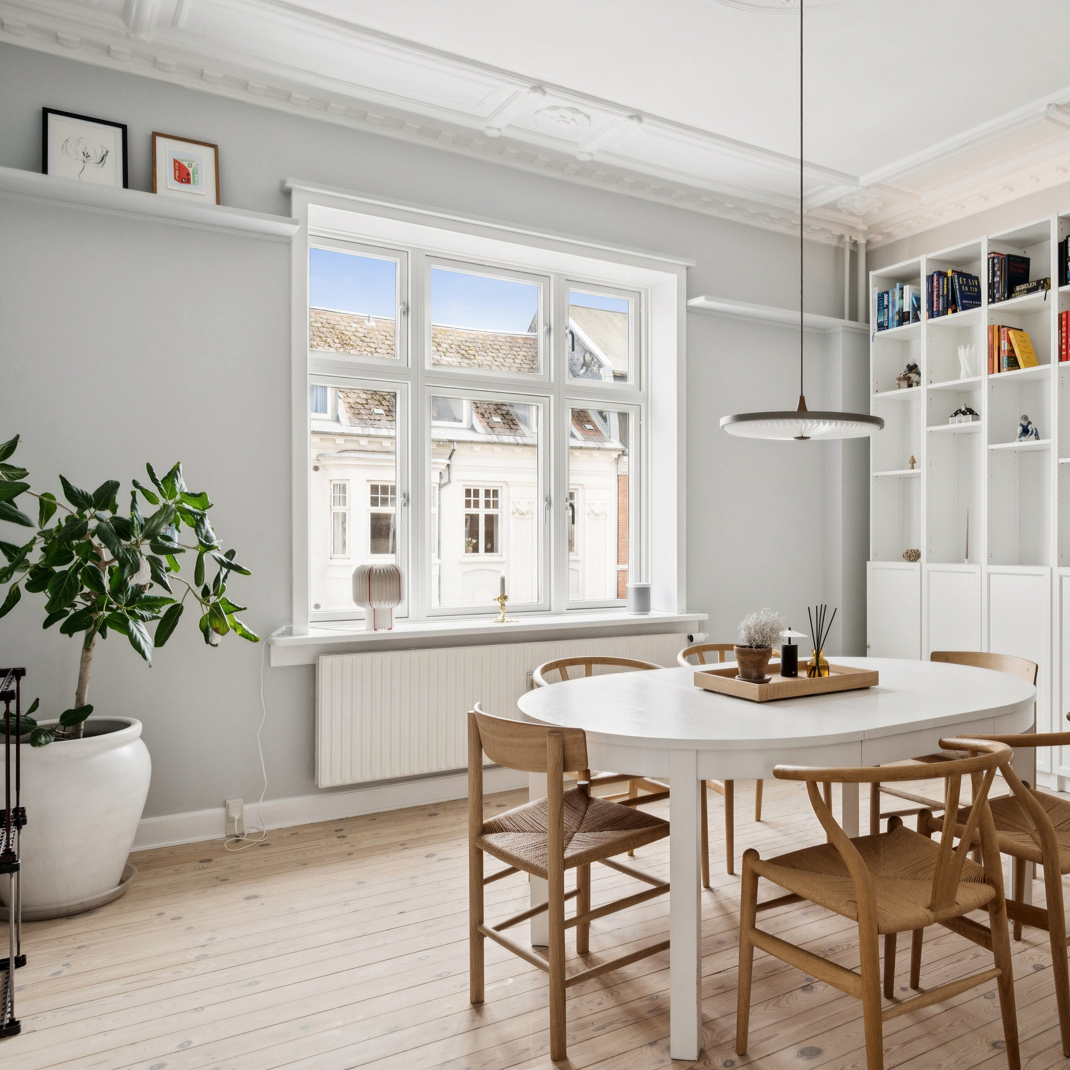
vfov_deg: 61.6
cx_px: 717
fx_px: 897
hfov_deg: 60.1
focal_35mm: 26
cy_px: 529
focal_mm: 19.5
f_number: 9
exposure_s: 1/50
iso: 640
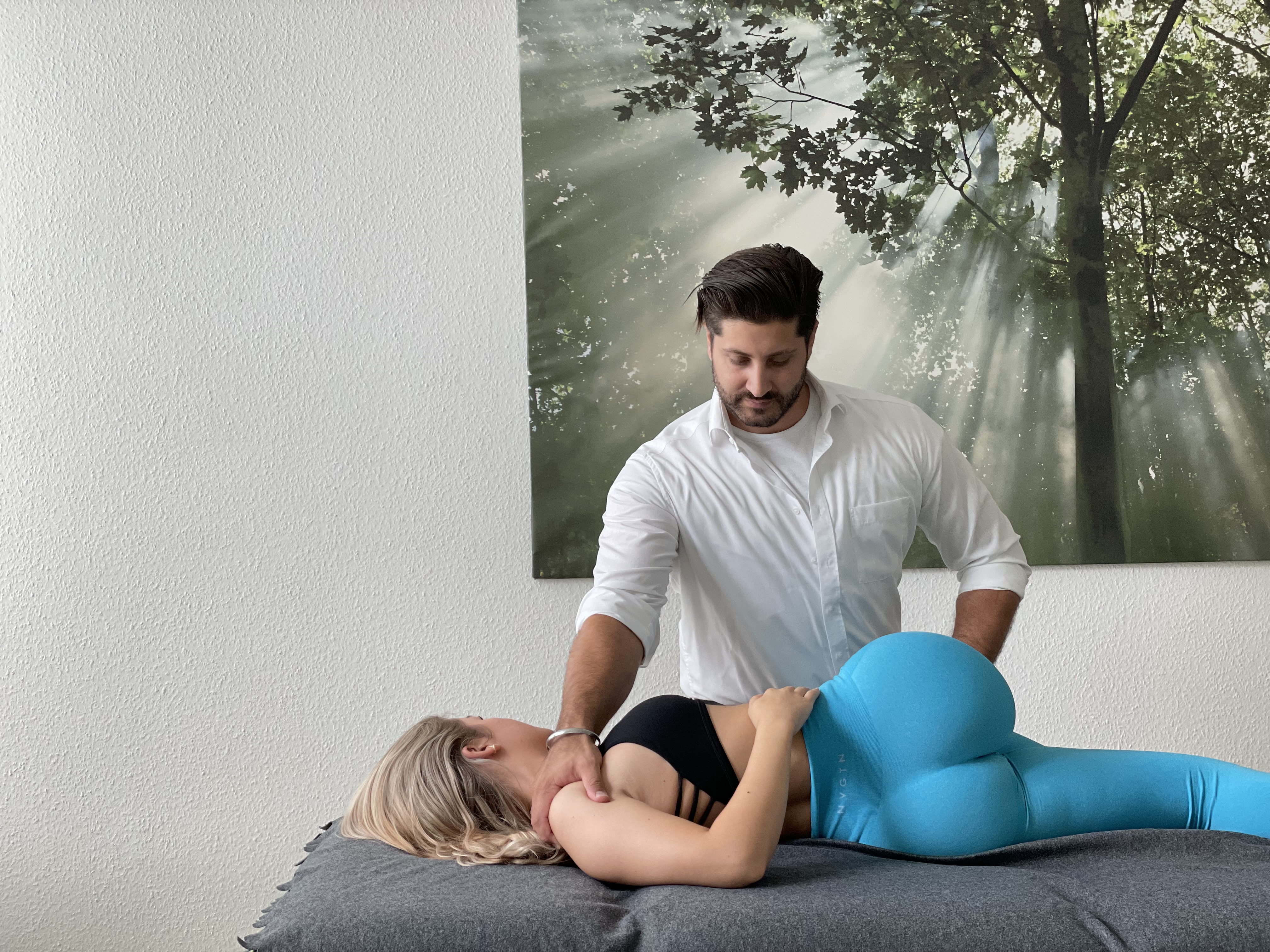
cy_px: 476
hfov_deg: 36.8
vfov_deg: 28.0
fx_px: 1908
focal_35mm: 52
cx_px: 635
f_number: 2
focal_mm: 6
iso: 125
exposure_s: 1/122
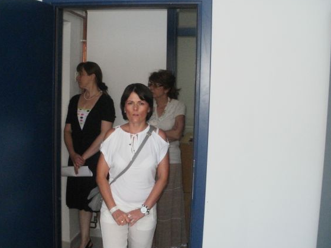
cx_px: 129
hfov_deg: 41.8
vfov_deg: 32.2
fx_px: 430
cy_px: 137
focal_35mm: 45
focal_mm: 6.3
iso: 400
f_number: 3.5
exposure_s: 1/250
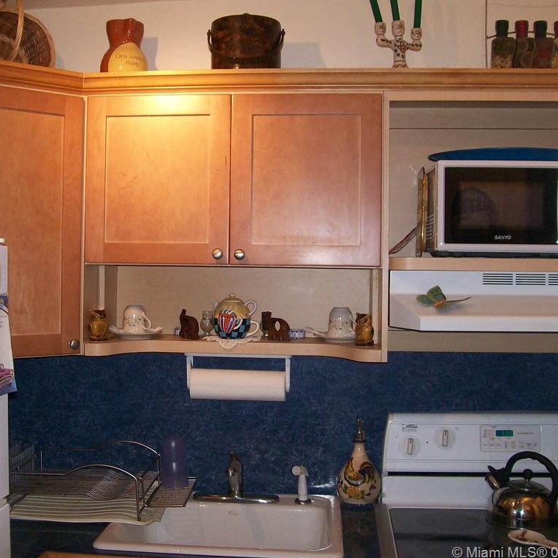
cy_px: 280
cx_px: 233
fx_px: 784
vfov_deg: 39.2
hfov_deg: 39.1
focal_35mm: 43
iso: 140
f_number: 2.7
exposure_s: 1/64
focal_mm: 6
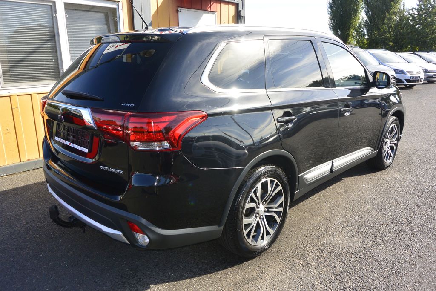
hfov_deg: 67.4
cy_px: 146
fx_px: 327
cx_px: 218
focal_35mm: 27
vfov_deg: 47.9
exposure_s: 1/250
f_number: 5
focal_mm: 10
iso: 160
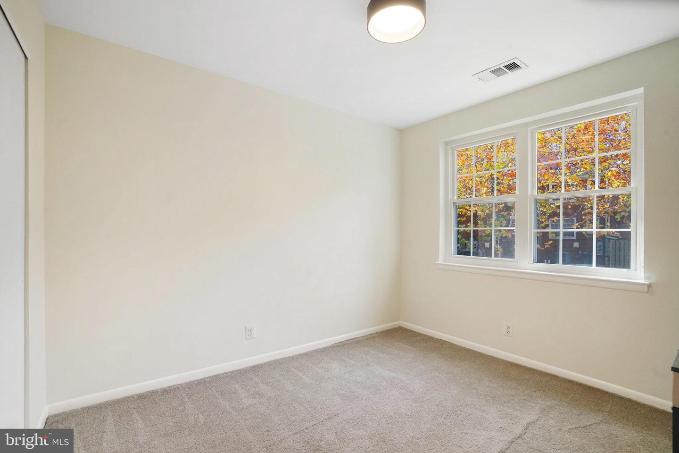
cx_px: 340
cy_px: 226
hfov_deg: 96.7
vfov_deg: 73.7
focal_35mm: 16
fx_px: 302
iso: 1250
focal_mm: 16
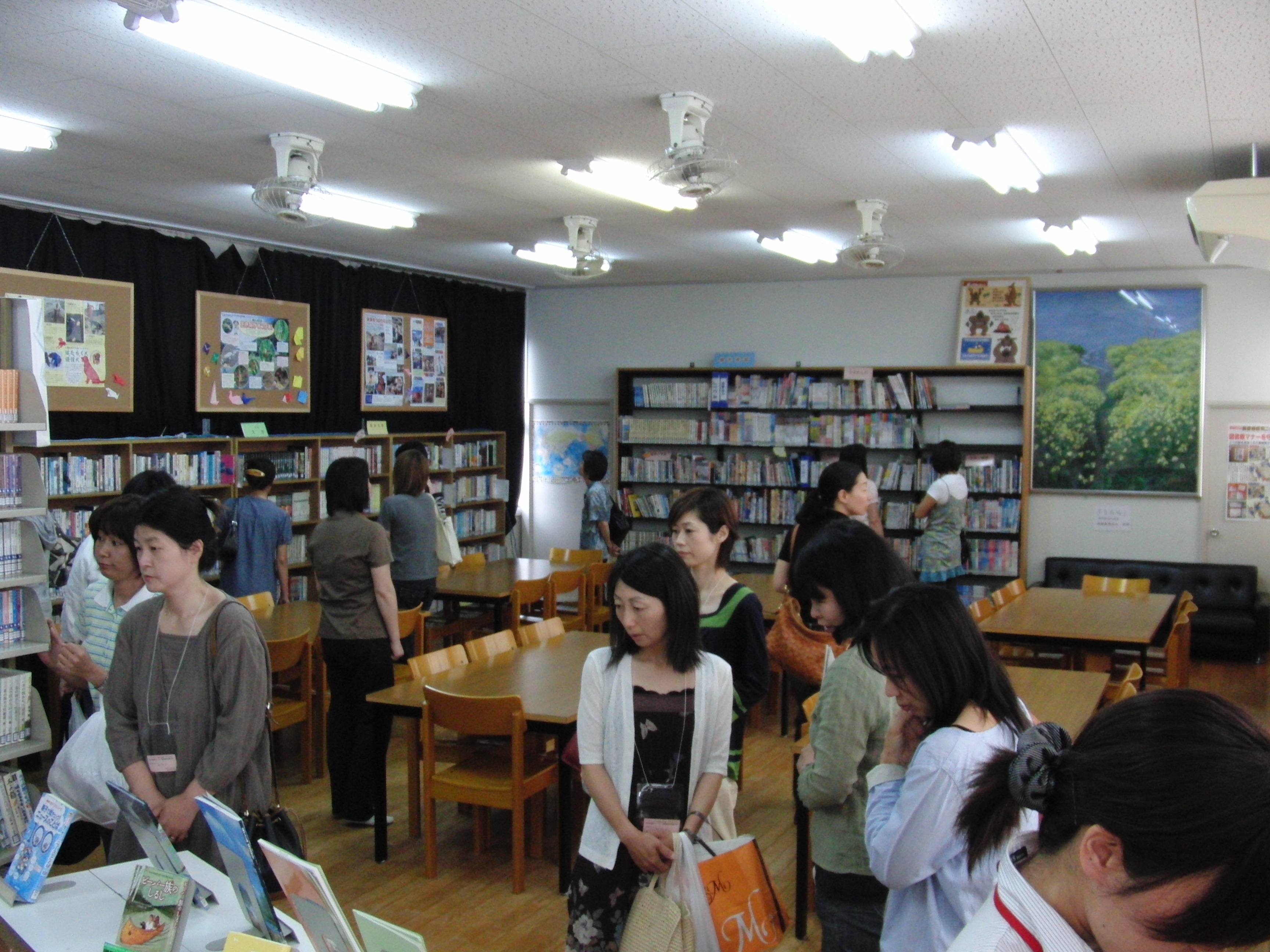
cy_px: 476
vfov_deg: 38.7
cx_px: 635
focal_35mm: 37
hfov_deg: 50.1
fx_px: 1357
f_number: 3.6
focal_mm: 6.42
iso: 400
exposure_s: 1/80
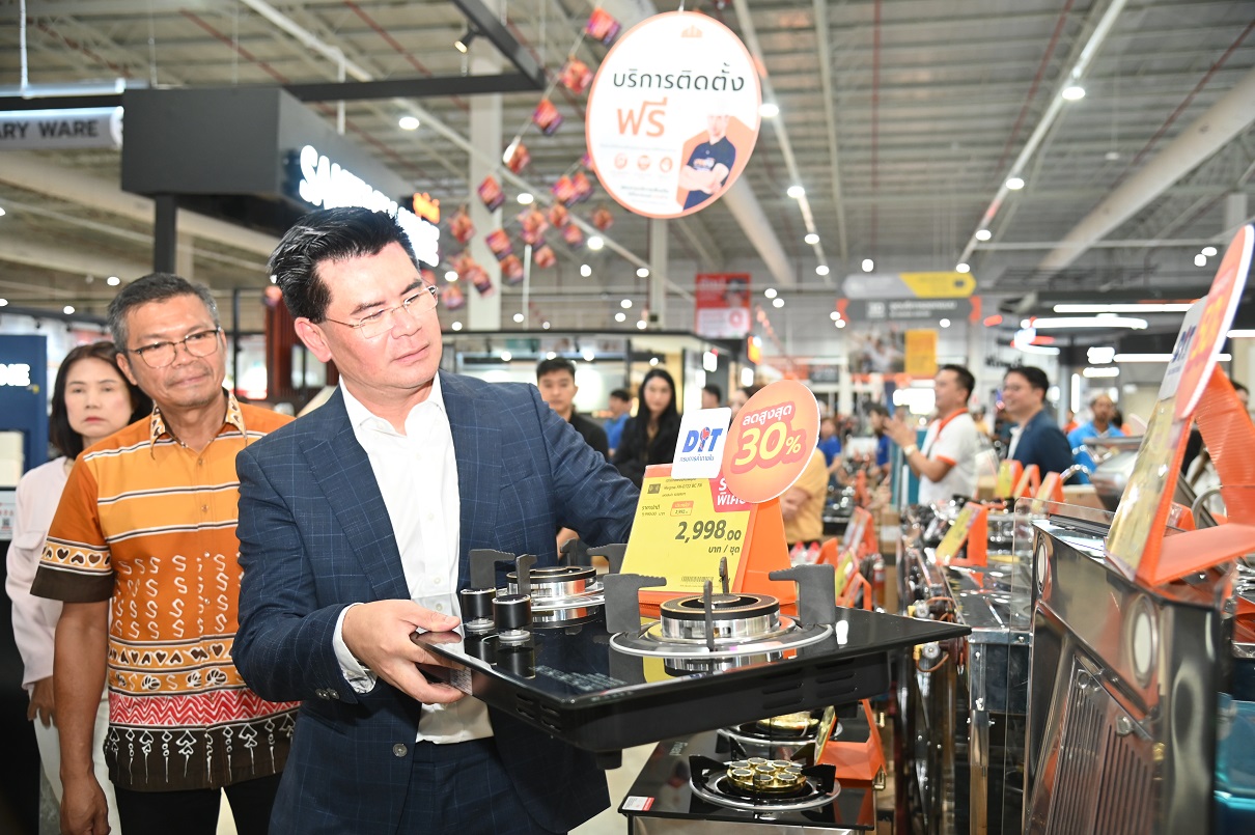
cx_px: 628
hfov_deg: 55.8
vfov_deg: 38.8
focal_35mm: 34
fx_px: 1184
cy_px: 418
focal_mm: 34
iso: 1600
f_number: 4
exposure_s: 1/125
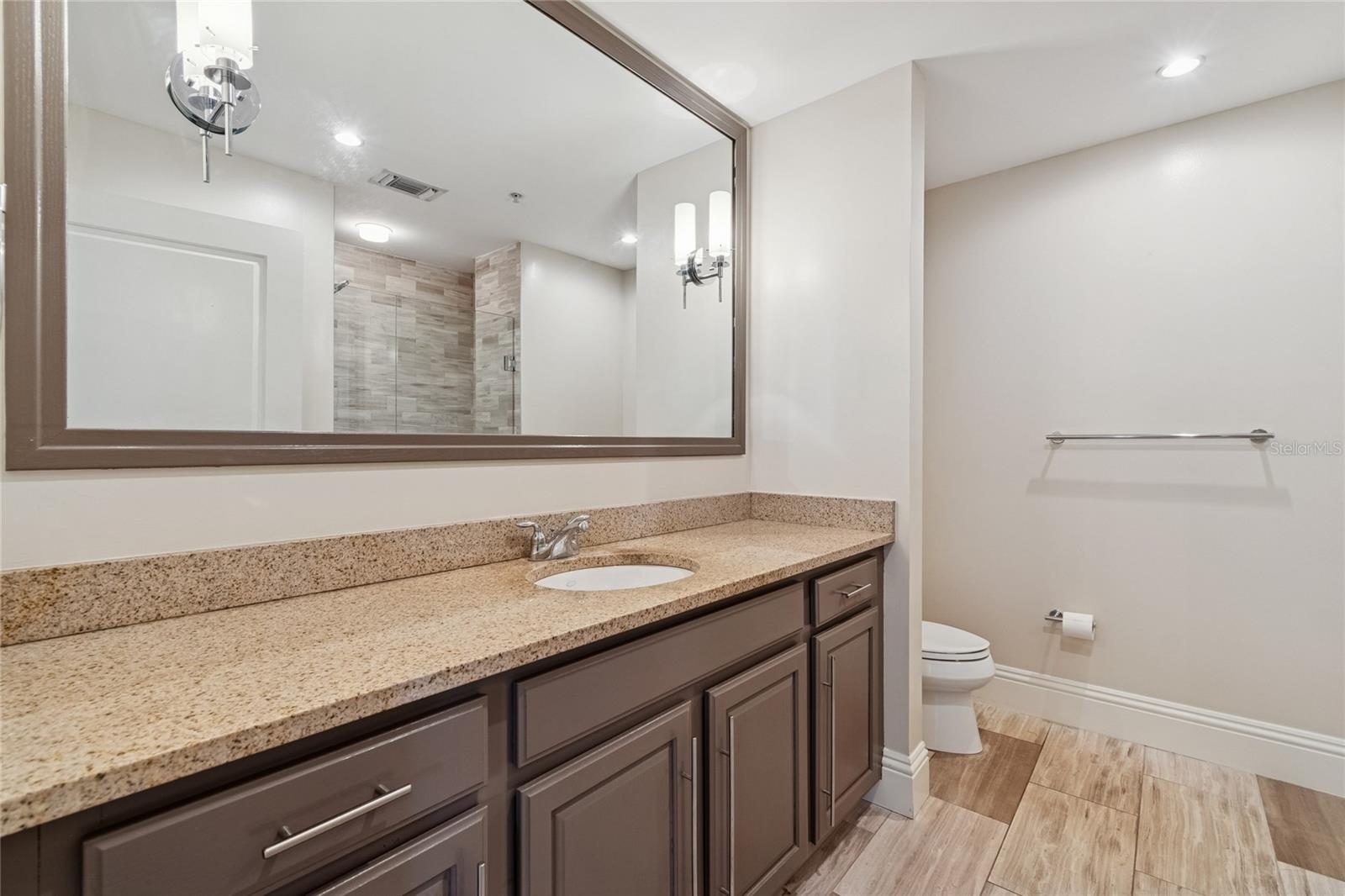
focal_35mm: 15
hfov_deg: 100.4
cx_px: 672
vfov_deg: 77.3
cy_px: 448
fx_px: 560
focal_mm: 10
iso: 500
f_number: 7.1
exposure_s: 1/6
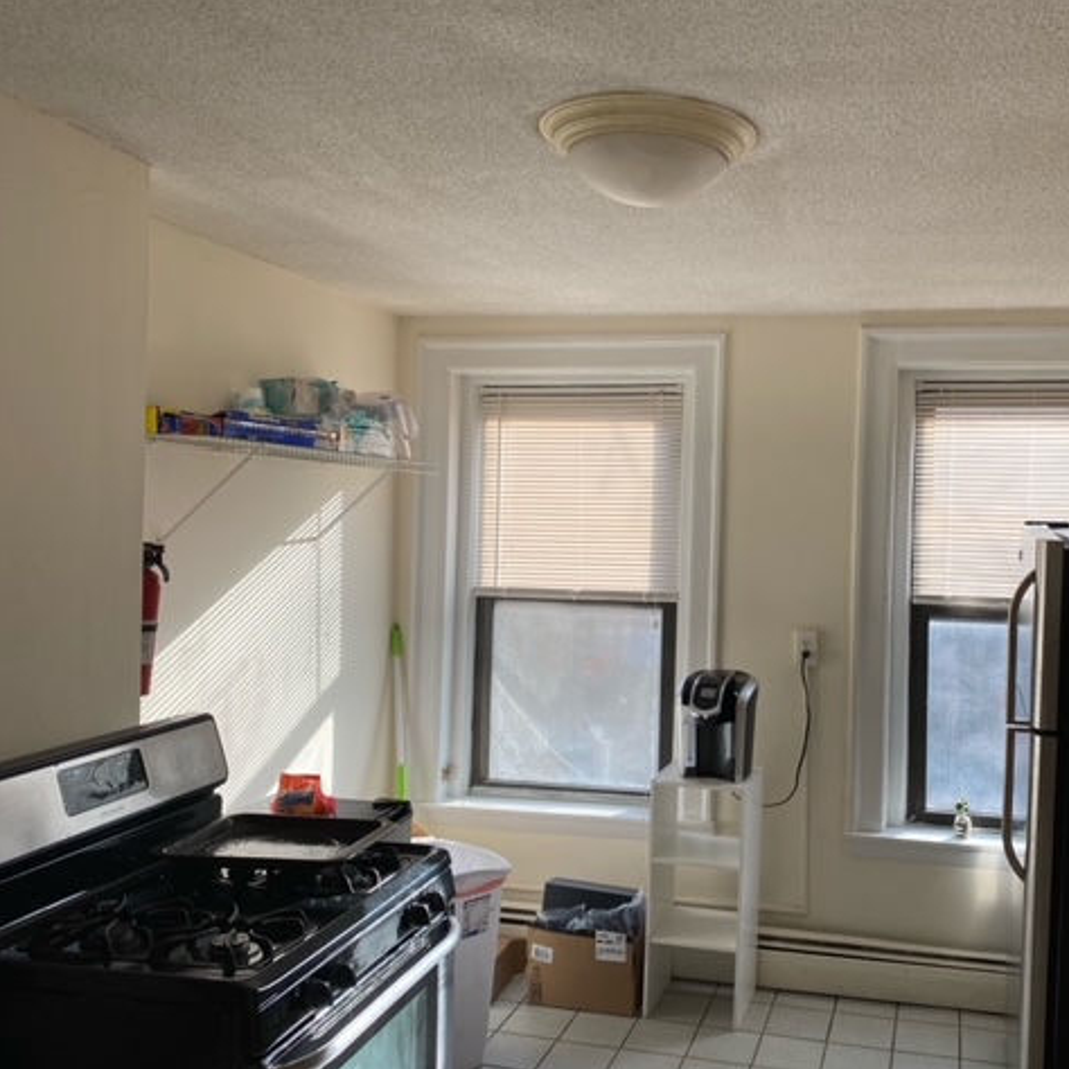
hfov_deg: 51.5
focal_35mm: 31
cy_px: 532
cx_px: 717
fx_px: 1083
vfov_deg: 52.5
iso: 32
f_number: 1.8
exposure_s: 1/307
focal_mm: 4.25
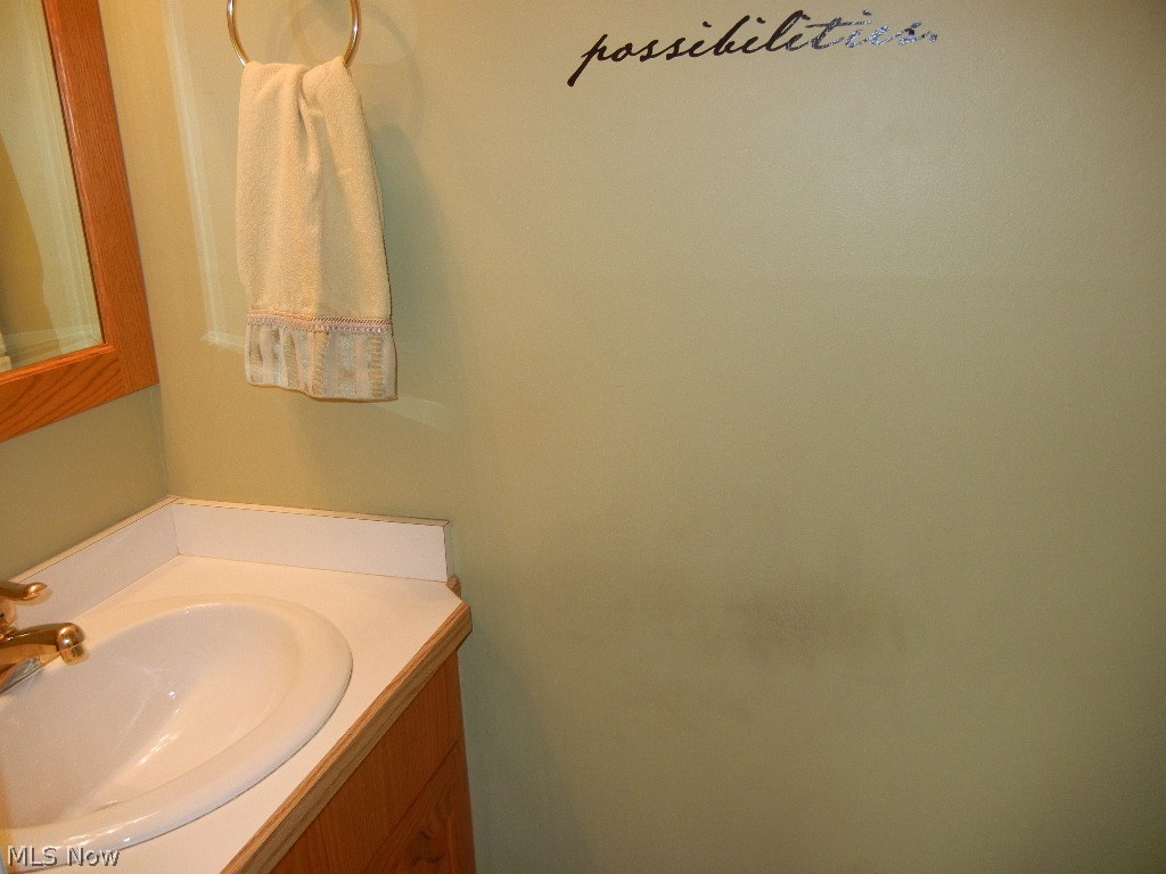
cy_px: 437
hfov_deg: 60.0
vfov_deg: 46.8
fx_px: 1011
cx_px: 583
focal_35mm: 30
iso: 200
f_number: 3.5
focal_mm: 5.4
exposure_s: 1/30
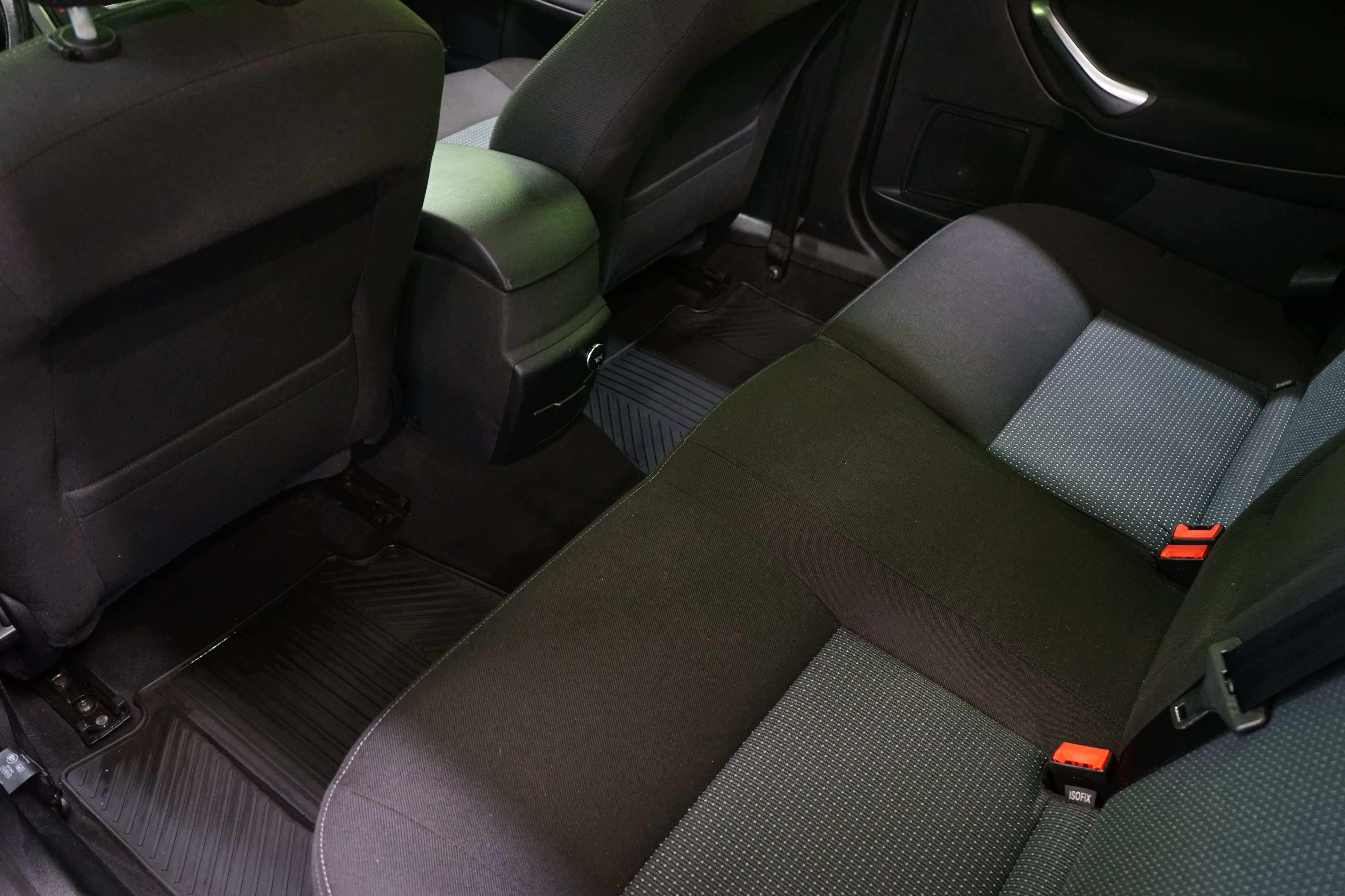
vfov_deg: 46.4
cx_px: 672
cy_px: 448
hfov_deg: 65.5
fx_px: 1046
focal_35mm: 28
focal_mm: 28
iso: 3200
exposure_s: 1/15
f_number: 5
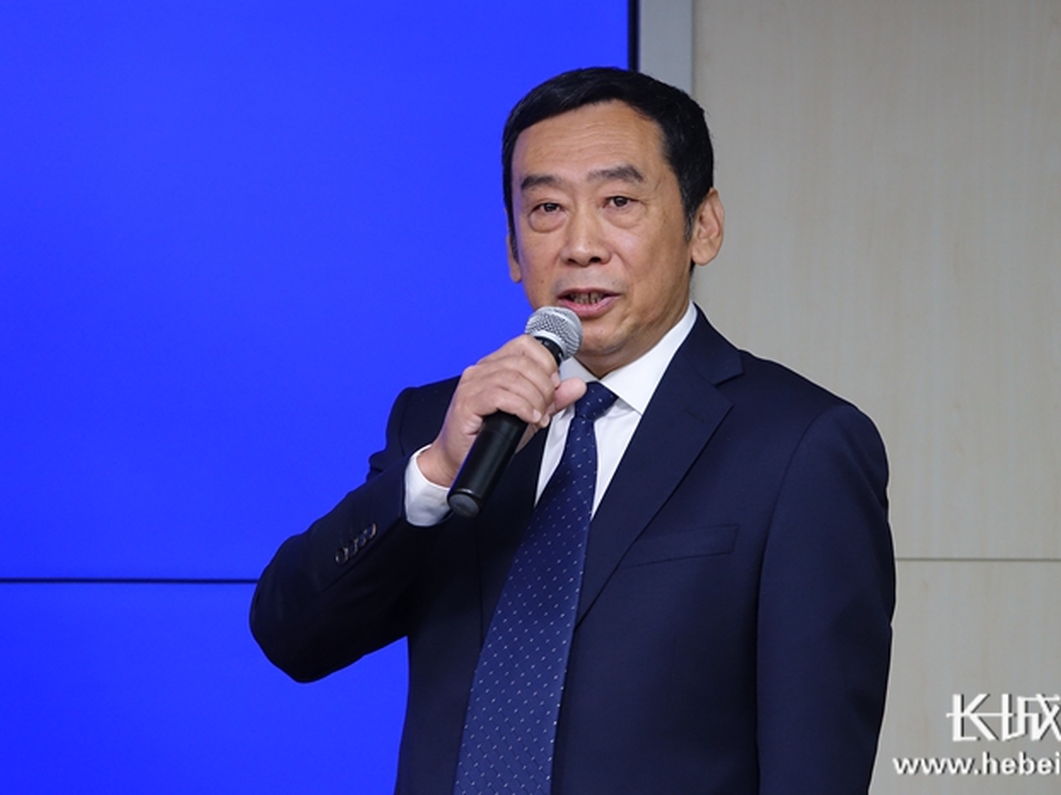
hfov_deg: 7.2
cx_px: 594
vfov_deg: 5.4
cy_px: 392
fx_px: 8426
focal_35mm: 275
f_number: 4
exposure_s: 1/160
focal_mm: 90.45
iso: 800
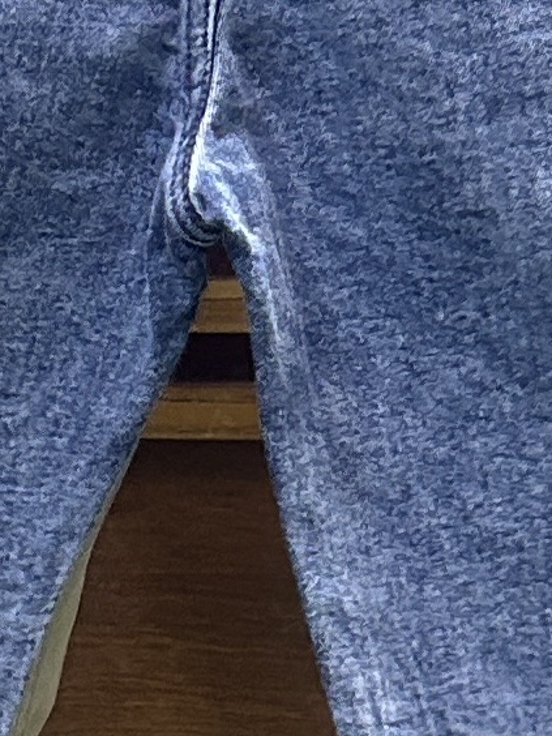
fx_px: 2339
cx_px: 209
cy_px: 93
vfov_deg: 17.6
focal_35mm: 110
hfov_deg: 13.4
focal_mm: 5.7
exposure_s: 1/50
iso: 160
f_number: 1.5
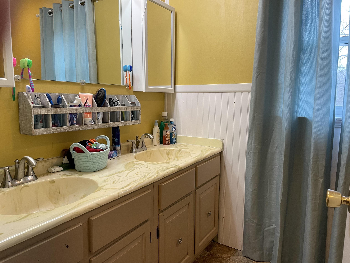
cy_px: 132
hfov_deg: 67.3
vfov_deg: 53.1
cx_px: 175
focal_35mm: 26
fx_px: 263
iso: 80
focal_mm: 4.2
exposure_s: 1/60
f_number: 1.6
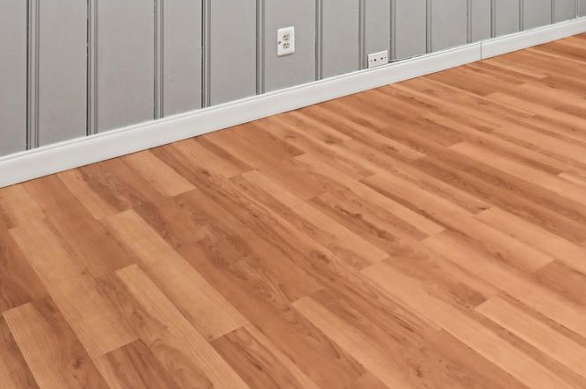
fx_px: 699
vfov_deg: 25.8
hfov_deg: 39.6
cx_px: 598
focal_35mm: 43
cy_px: -141
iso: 400
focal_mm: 14
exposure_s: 1/5
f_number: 8
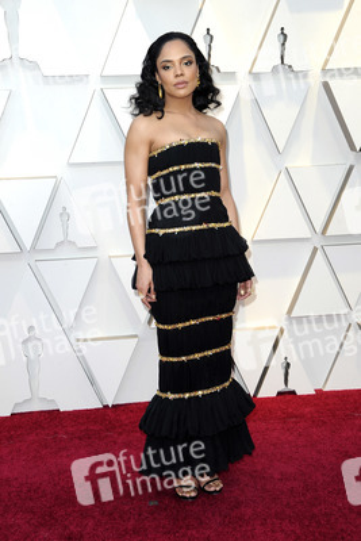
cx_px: 180
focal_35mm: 62
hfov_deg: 21.9
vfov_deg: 32.4
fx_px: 932
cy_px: 270
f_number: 7.1
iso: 800
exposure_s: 1/250
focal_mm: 62
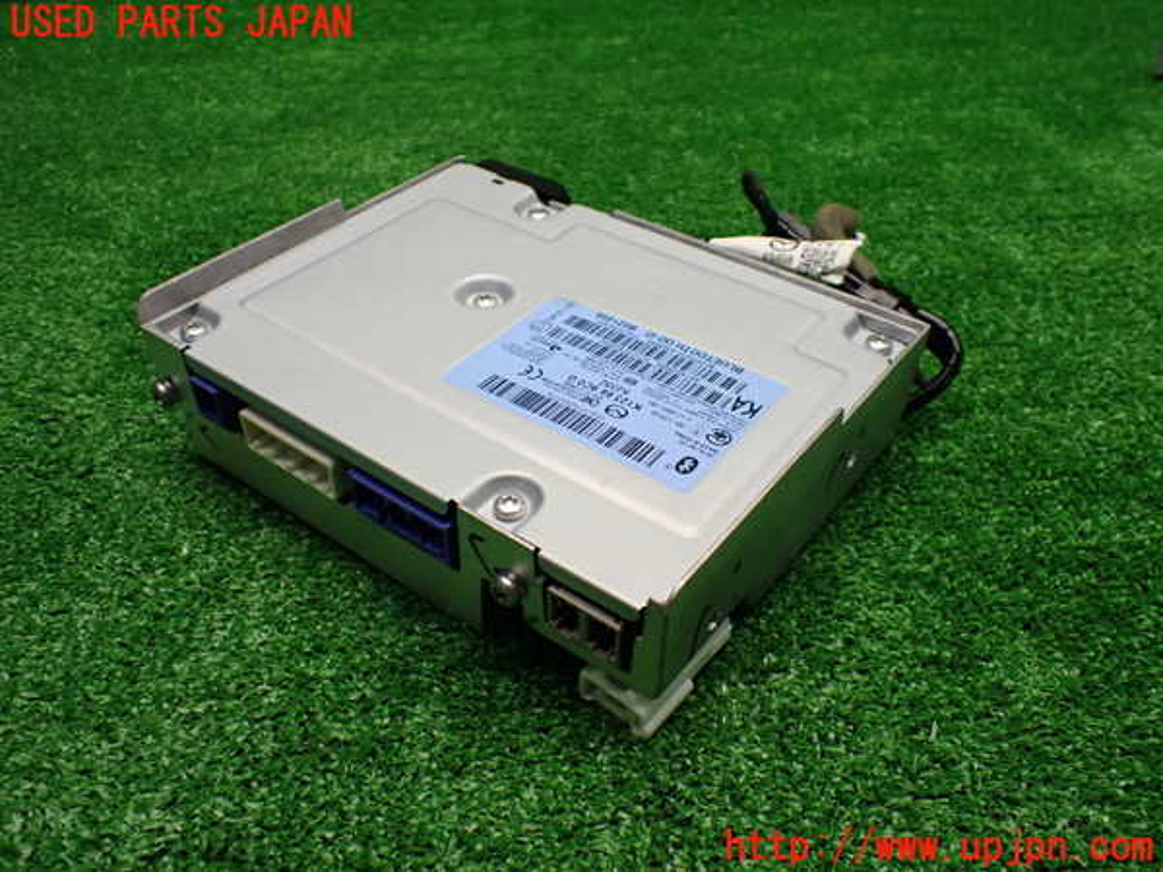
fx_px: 1008
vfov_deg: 46.8
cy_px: 436
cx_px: 582
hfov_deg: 60.0
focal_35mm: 30
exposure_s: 1/125
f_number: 2.3
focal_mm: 5.4
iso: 250
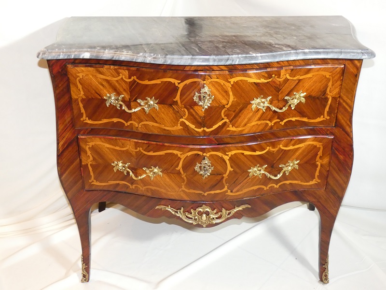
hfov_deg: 49.0
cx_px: 193
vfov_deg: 37.7
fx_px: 424
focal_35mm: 38
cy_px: 145
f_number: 3.5
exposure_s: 1/60
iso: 800
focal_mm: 6.8
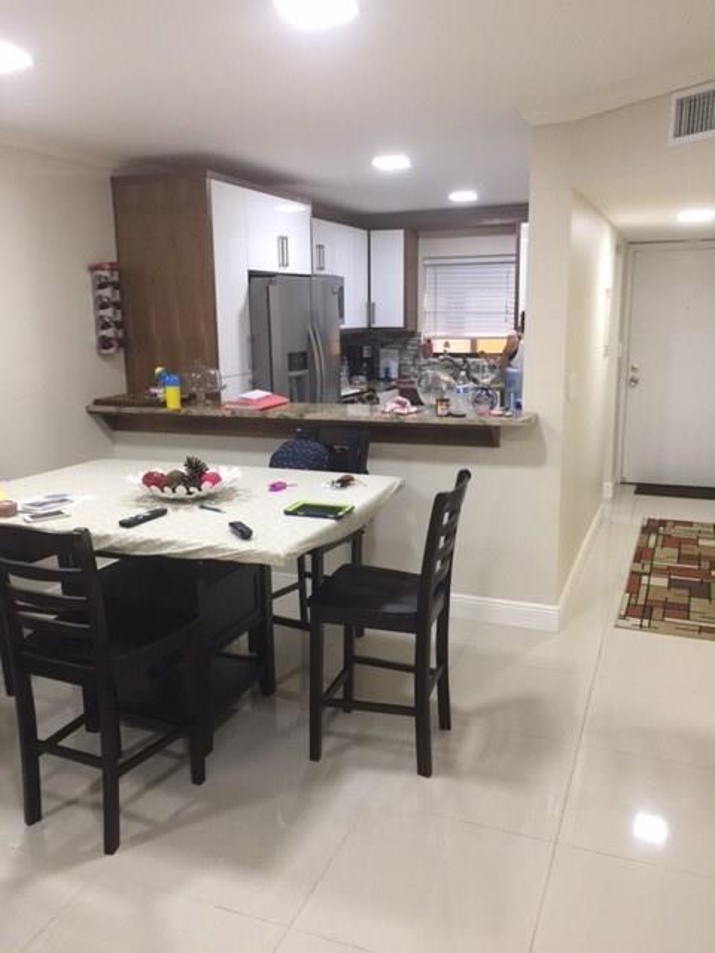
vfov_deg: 61.7
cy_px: 476
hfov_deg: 48.2
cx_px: 358
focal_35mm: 29
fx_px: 799
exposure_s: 1/30
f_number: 2.2
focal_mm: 4.15
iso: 125
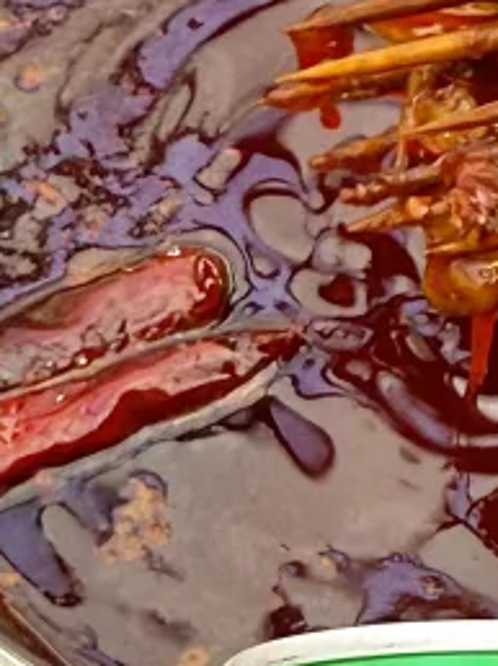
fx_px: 2575
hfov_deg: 10.7
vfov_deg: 14.1
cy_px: 885
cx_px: 743
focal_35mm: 134
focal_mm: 2.22
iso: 40
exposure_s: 1/149
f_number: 2.2
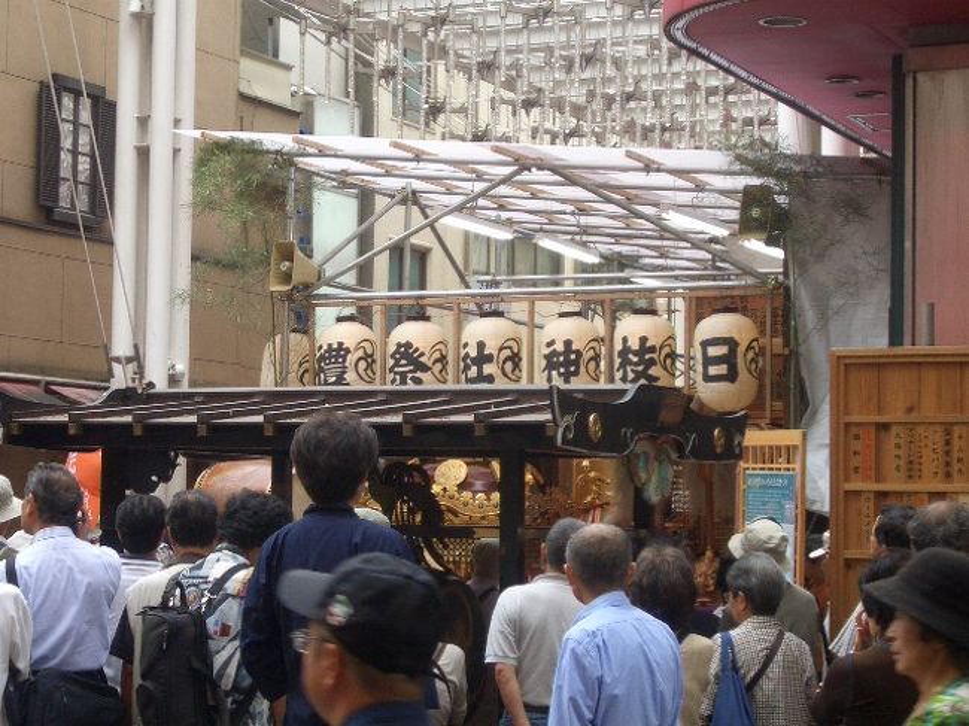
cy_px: 363
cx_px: 484
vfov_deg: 16.8
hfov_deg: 22.3
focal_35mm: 88
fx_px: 2462
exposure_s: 1/80
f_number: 6
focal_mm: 11.6
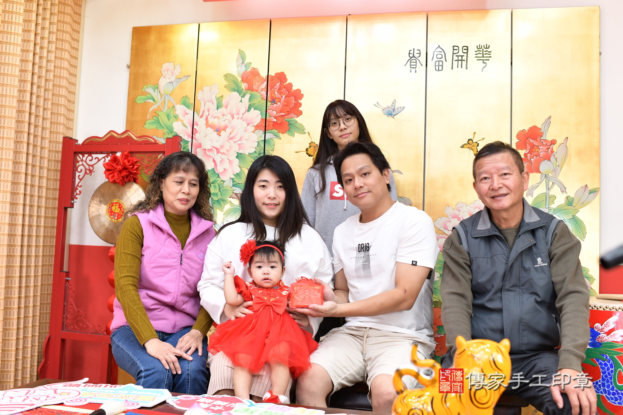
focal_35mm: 35
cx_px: 312
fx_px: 606
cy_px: 208
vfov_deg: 37.9
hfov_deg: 54.4
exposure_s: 1/200
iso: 1000
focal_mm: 35
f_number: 4.5
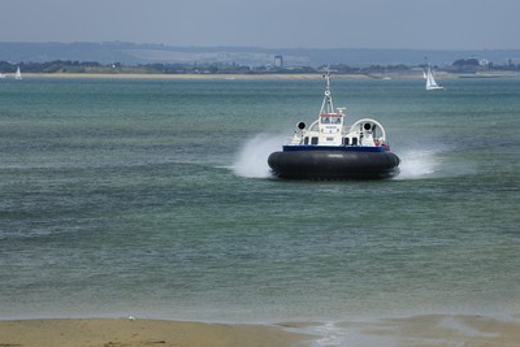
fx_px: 3034
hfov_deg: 9.8
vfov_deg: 6.5
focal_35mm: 210
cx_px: 248
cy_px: 181
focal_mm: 200
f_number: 13
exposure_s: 1/400
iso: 200
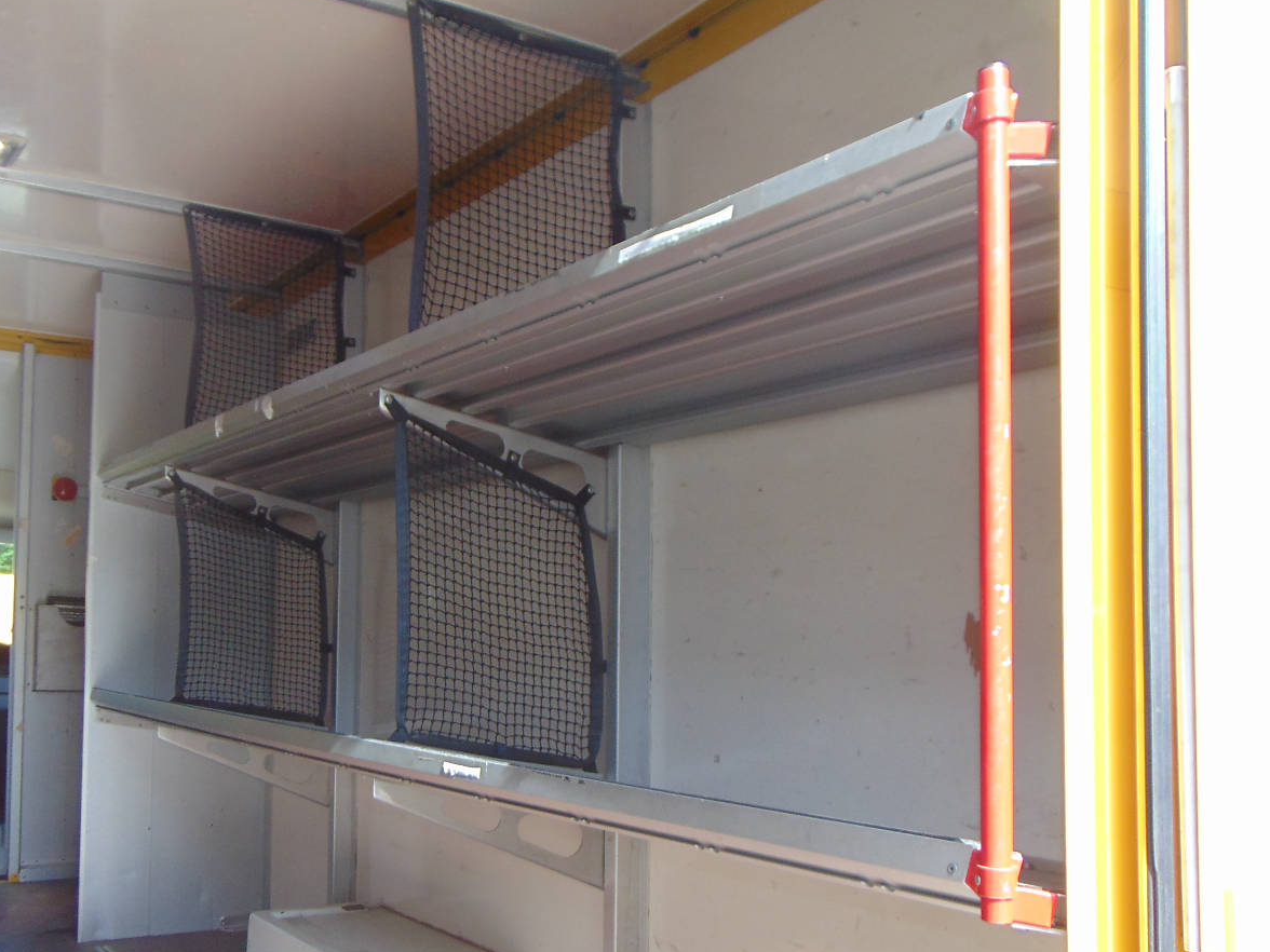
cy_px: 584
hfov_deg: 53.3
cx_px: 463
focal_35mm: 34
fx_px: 1247
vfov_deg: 41.5
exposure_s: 1/160
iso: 80
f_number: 3
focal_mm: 4.5
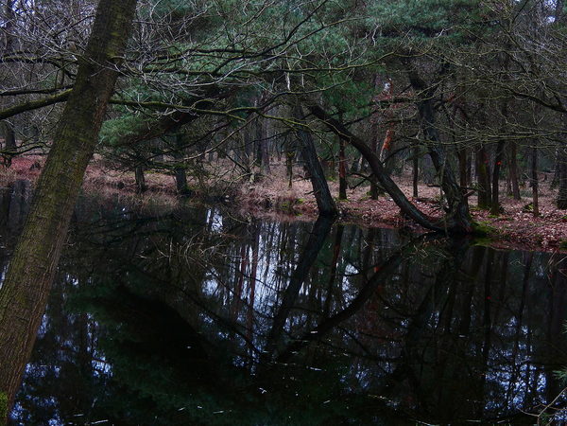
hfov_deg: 29.4
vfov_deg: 22.3
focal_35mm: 66
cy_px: 213
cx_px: 284
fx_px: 1081
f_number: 4.2
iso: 80
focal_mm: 11.9
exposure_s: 1/8
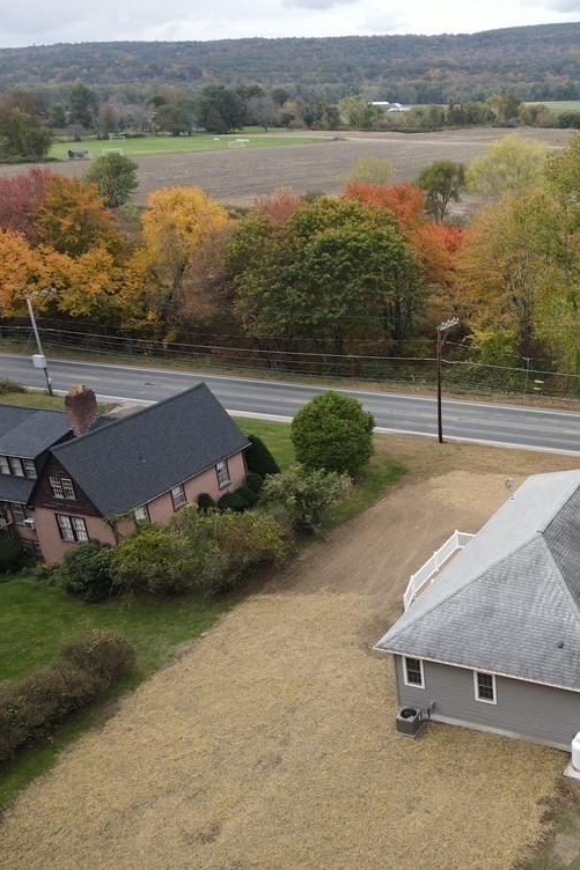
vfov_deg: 55.8
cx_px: 581
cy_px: 436
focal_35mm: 34
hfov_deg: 35.2
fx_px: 822
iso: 100
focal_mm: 4.5
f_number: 2.8
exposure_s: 1/160
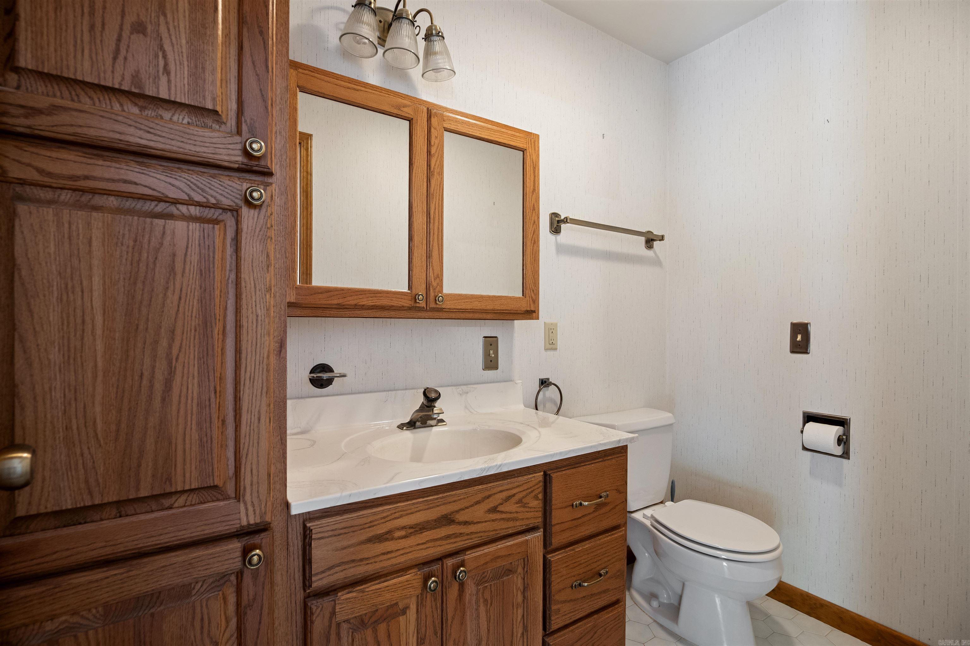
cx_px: 485
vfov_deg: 73.7
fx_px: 431
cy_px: 323
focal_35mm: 16
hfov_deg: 96.7
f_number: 5.6
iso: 1250
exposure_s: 1/6
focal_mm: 16
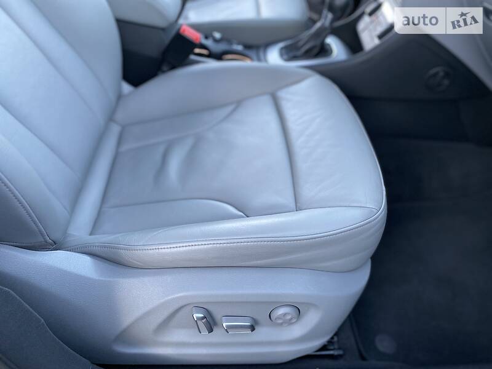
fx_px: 370
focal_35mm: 26
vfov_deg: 53.1
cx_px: 246
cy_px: 184
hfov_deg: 67.3
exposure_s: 1/93
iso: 125
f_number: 1.8
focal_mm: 4.2
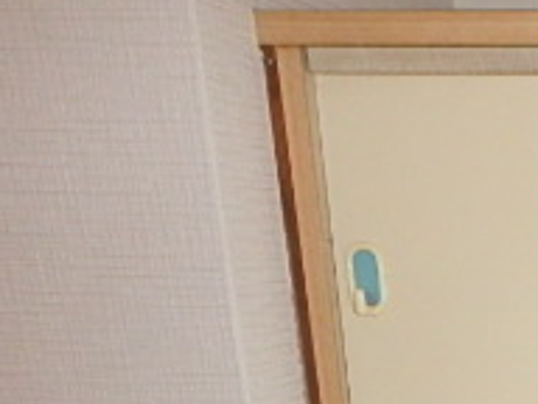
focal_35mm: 70
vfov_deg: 18.7
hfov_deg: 21.3
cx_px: 891
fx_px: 1088
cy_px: 592
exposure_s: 1/30
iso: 400
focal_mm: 3.7
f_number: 3.5
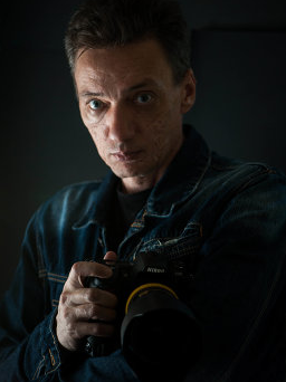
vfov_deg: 17.1
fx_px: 1268
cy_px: 187
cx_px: 144
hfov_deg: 12.9
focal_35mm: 115
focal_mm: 105
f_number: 3
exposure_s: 1/250
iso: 320
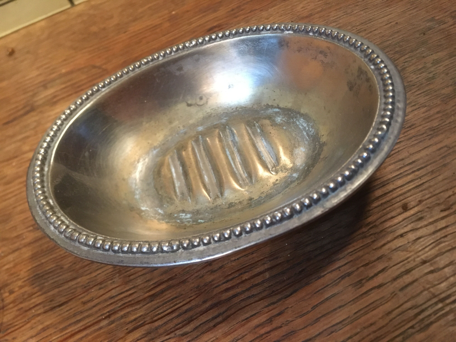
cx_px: 228
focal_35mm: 29
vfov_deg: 48.2
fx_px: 382
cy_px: 171
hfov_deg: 61.7
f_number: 2.2
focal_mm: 4.15
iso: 320
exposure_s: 1/17
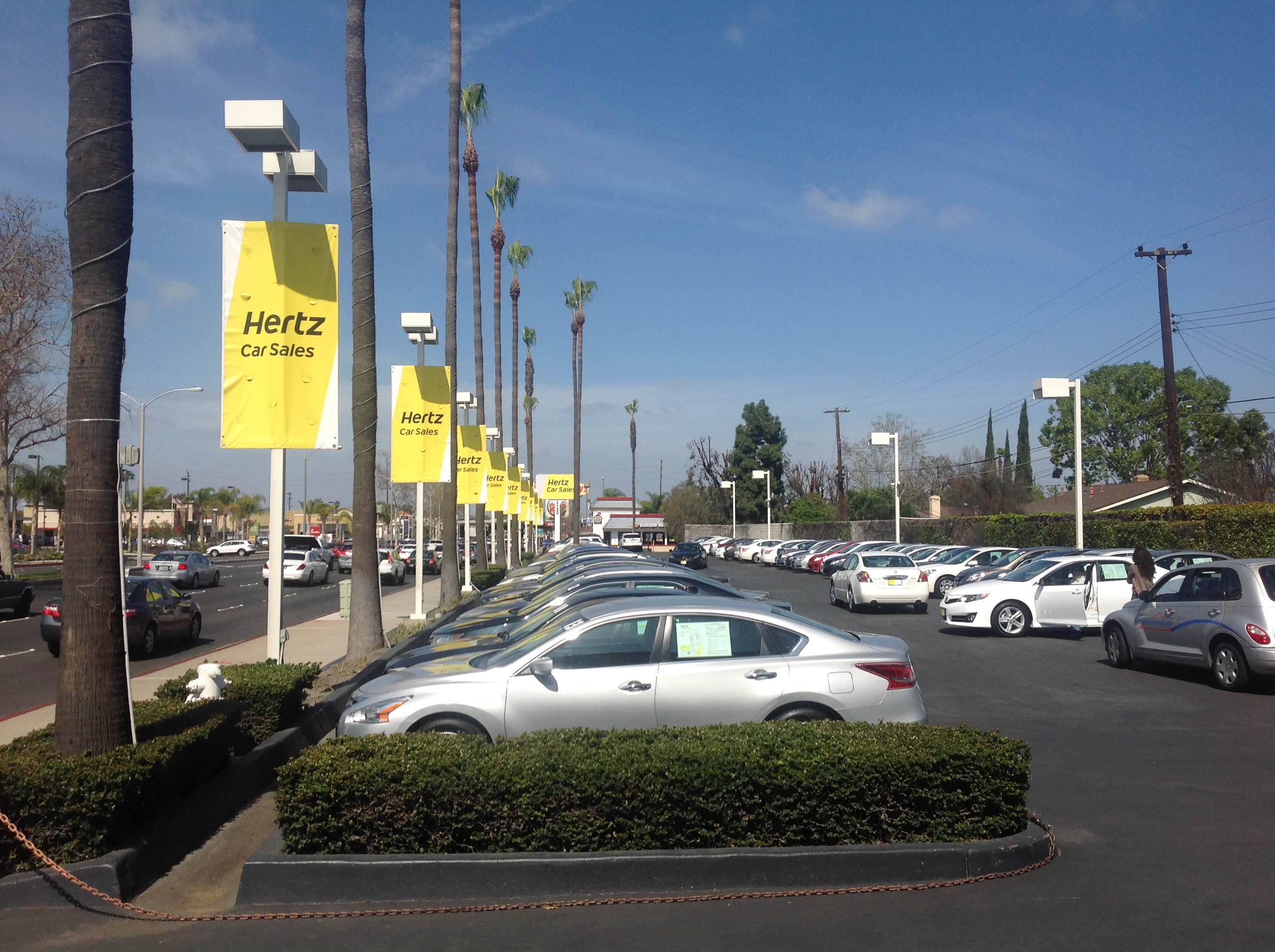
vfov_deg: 40.6
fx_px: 1287
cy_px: 476
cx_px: 638
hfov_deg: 52.7
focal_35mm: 35
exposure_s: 1/3367
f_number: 2.4
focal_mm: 4.28
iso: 64
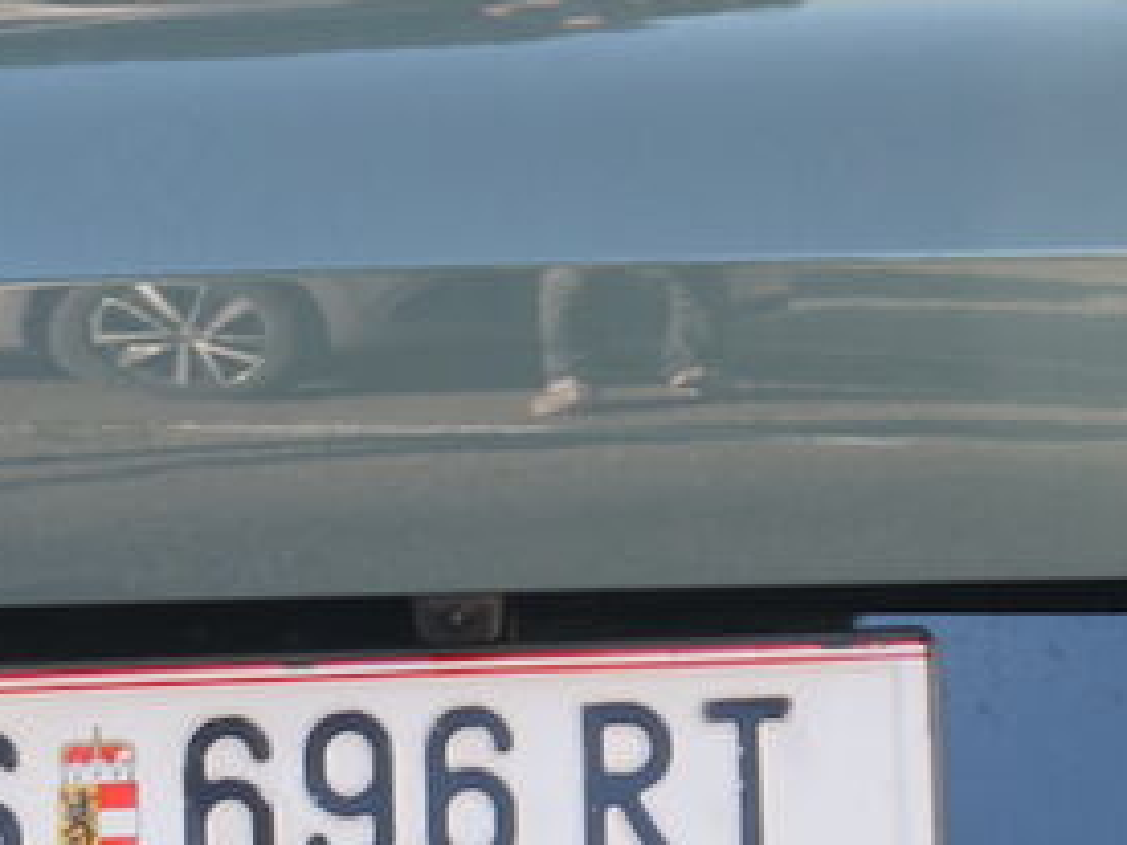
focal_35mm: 261
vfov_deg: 5.7
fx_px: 8497
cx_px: 298
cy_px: 241
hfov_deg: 7.6
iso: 200
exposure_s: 1/100
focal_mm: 25
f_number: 3.5
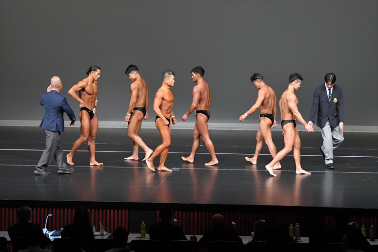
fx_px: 1574
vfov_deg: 9.1
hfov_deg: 13.7
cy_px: 126
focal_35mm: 150
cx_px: 189
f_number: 5.6
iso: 5000
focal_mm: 100
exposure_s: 1/400
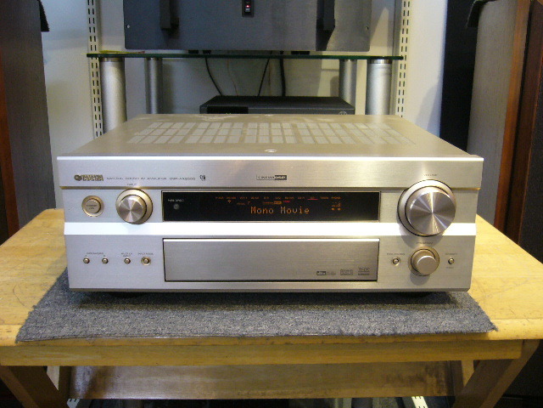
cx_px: 272
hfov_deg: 52.6
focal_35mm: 35
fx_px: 549
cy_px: 204
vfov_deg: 40.7
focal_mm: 5.8
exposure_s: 1/13
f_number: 2.8
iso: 200
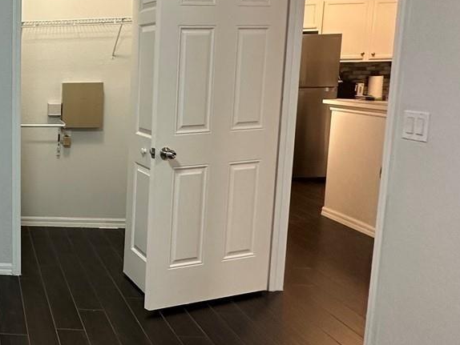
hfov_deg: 36.7
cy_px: 135
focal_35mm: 39
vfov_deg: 36.7
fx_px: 518
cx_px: -93
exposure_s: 1/60
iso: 160
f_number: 2.2
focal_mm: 2.22
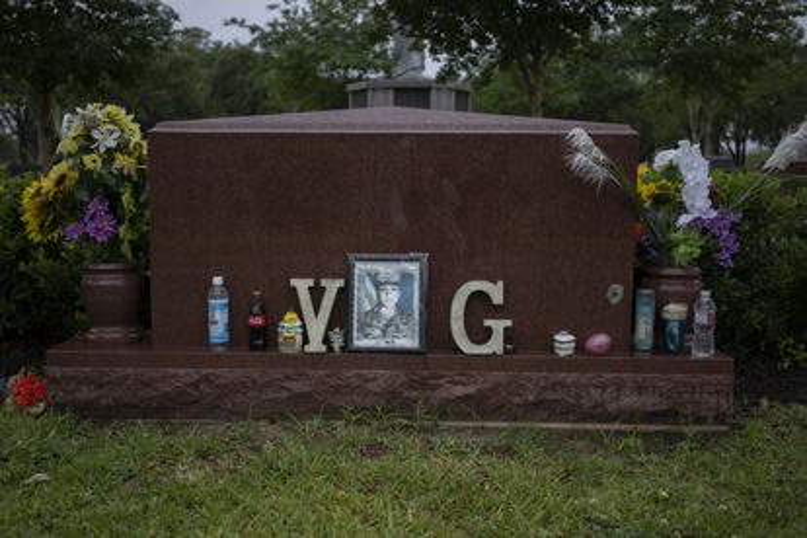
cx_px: 404
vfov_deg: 37.9
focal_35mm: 35
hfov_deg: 54.4
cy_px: 269
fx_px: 785
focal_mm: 35
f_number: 2.8
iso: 100
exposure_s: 1/400
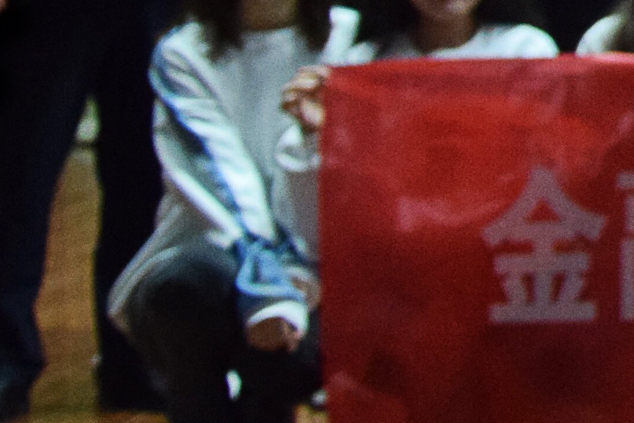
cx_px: 1534
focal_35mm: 199
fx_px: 3505
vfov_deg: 6.6
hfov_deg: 9.2
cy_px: -487
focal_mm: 24
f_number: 4
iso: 1600
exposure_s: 1/60
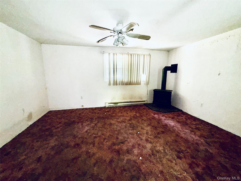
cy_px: 90
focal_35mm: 14
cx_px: 120
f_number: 2.2
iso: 80
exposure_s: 1/66
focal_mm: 2.22
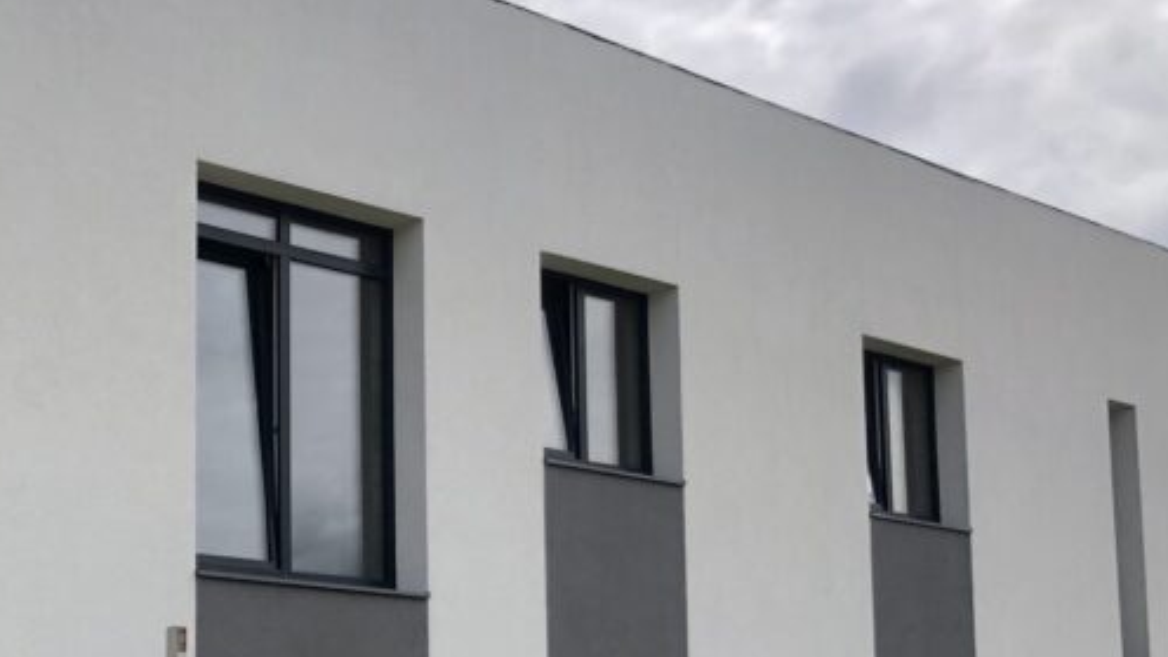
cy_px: 600
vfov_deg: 18.8
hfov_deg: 31.6
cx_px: 92
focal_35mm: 63
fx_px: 1951
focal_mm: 4
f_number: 1.8
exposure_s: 1/3436
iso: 25
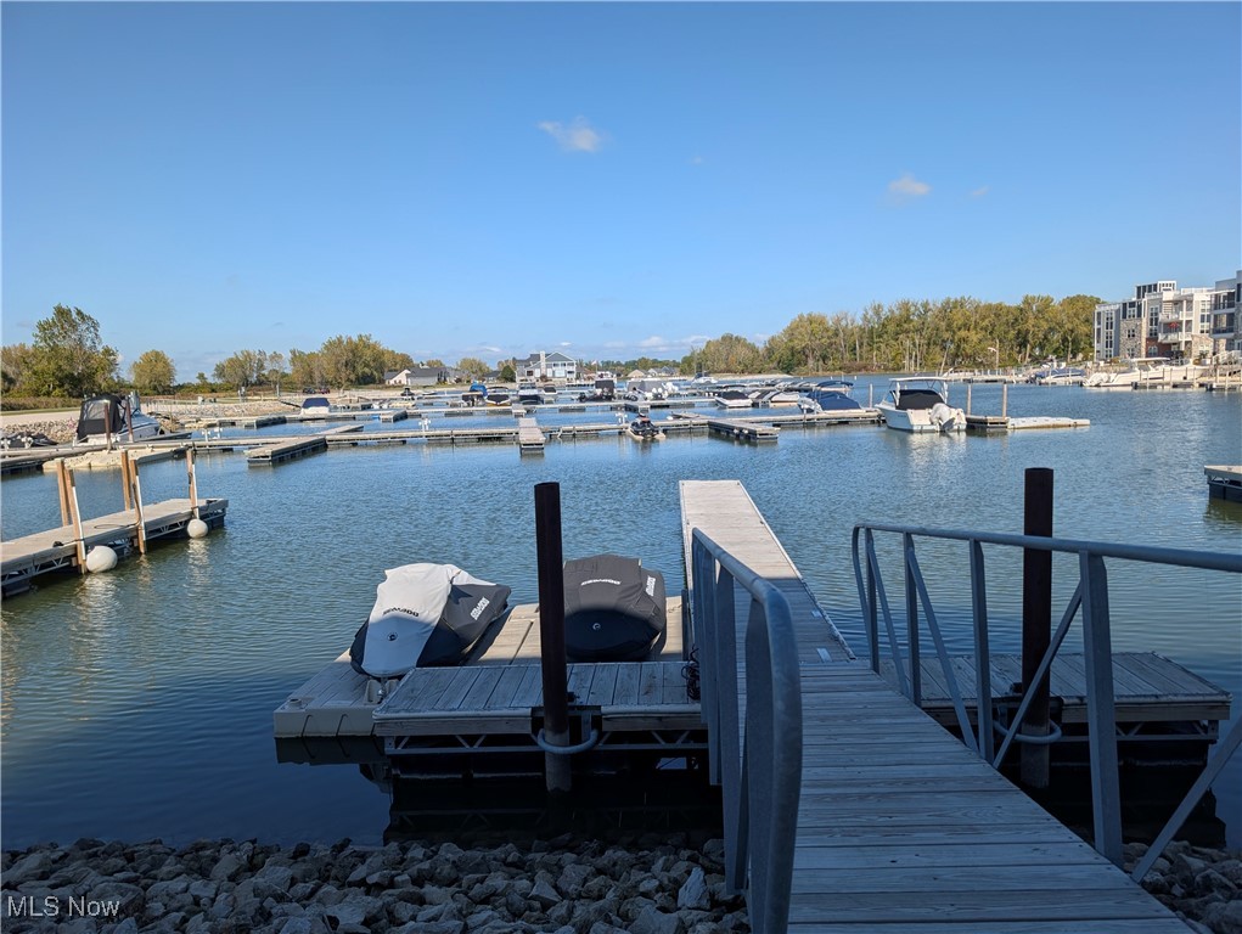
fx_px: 862
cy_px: 467
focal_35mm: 24
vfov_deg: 56.9
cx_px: 621
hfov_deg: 71.5
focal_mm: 6.9
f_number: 1.68
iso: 20
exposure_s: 1/8333
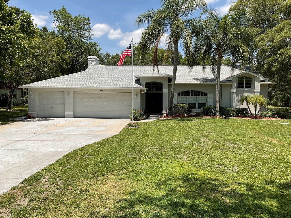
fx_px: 244
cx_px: 146
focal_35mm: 29
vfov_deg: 48.2
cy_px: 109
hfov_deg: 61.7
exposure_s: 1/1848
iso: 16
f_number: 1.8
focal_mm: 3
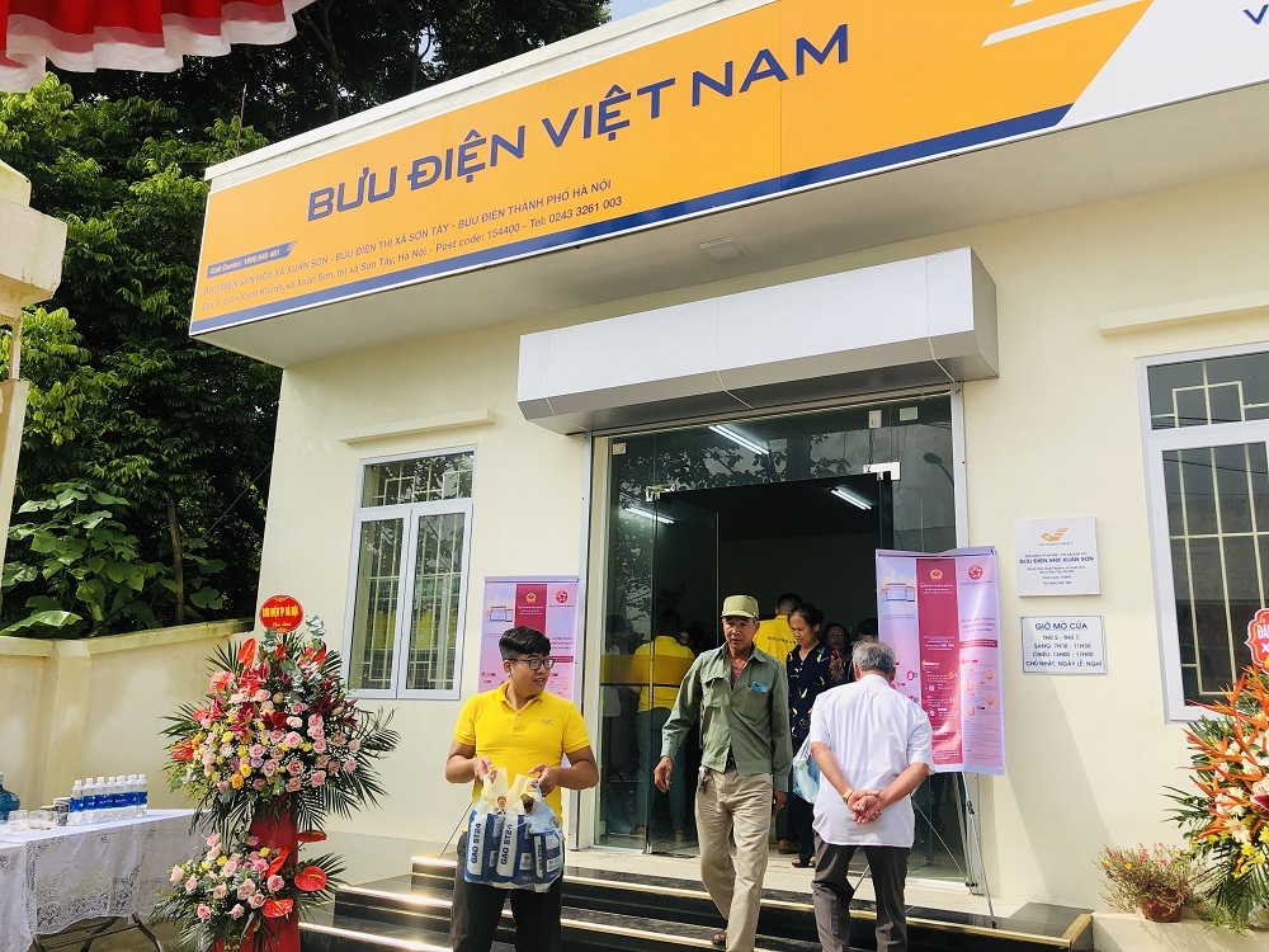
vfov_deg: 49.7
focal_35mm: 28
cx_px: 634
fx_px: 1026
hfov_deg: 63.4
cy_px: 476
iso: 20
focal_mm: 4
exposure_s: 1/1715
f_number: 1.8
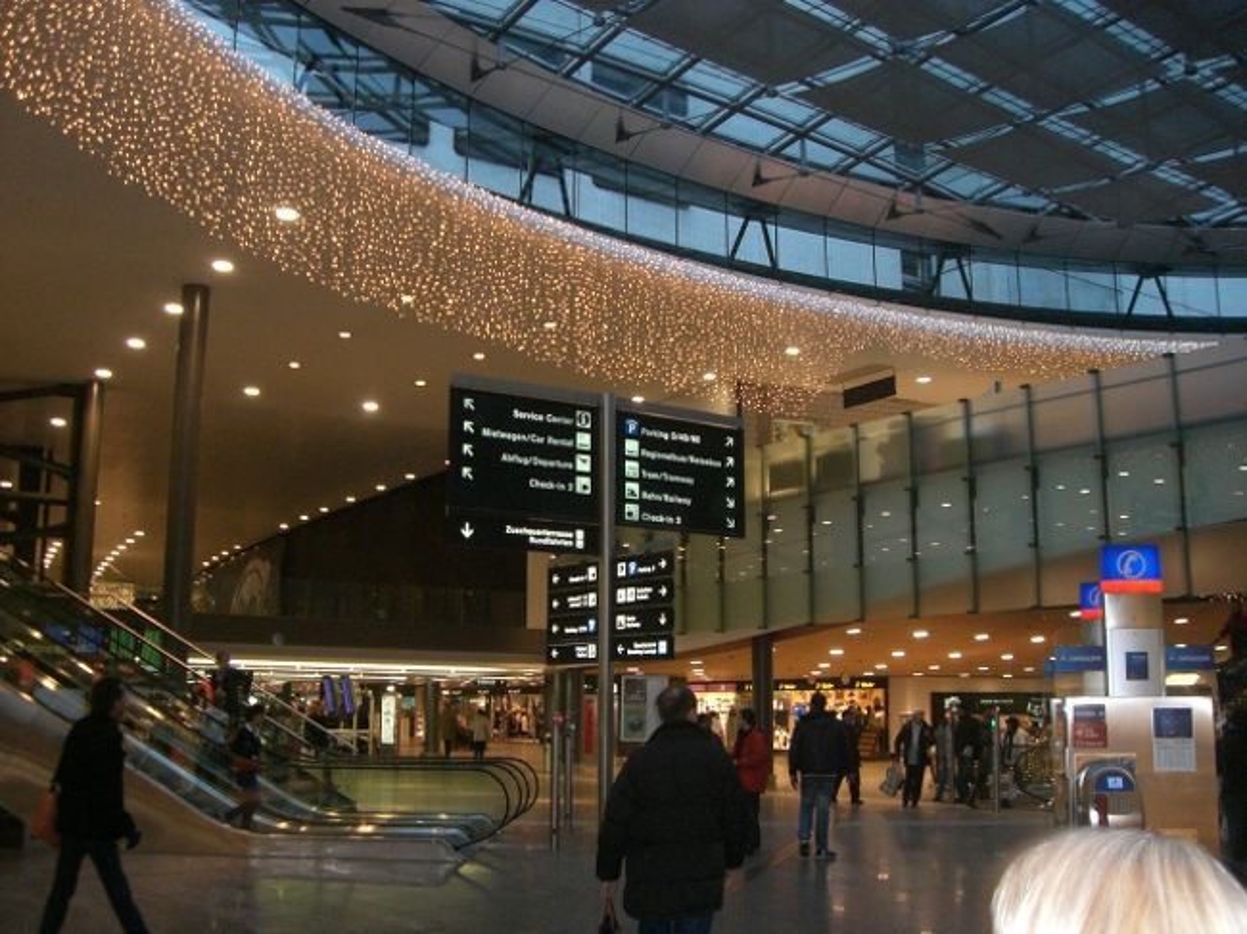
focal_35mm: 38
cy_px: 467
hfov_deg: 49.0
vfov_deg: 37.7
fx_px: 1368
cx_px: 624
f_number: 2.7
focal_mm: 6.2
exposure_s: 1/60
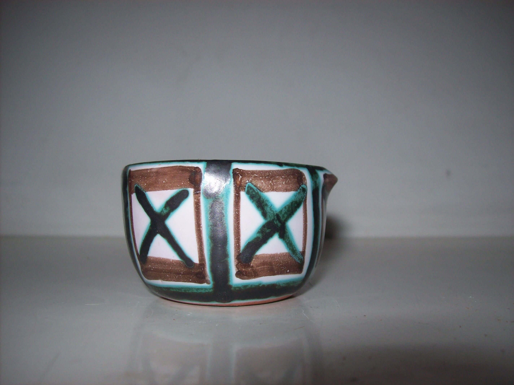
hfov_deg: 51.4
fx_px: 534
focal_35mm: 36
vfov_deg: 39.6
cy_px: 192
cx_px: 257
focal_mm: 6
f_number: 2.7
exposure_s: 1/64
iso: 80
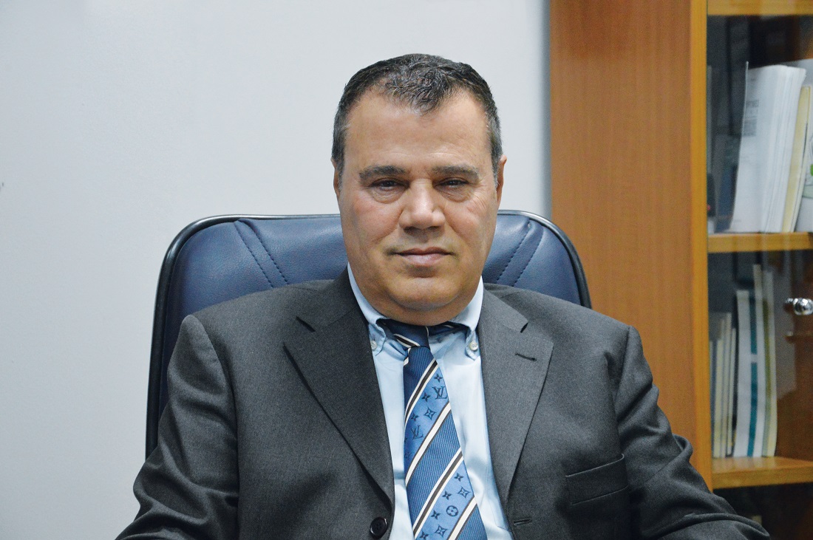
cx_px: 406
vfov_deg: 13.0
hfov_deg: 19.5
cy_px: 270
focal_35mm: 105
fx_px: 2369
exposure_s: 1/80
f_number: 5.3
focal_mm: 70
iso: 3200
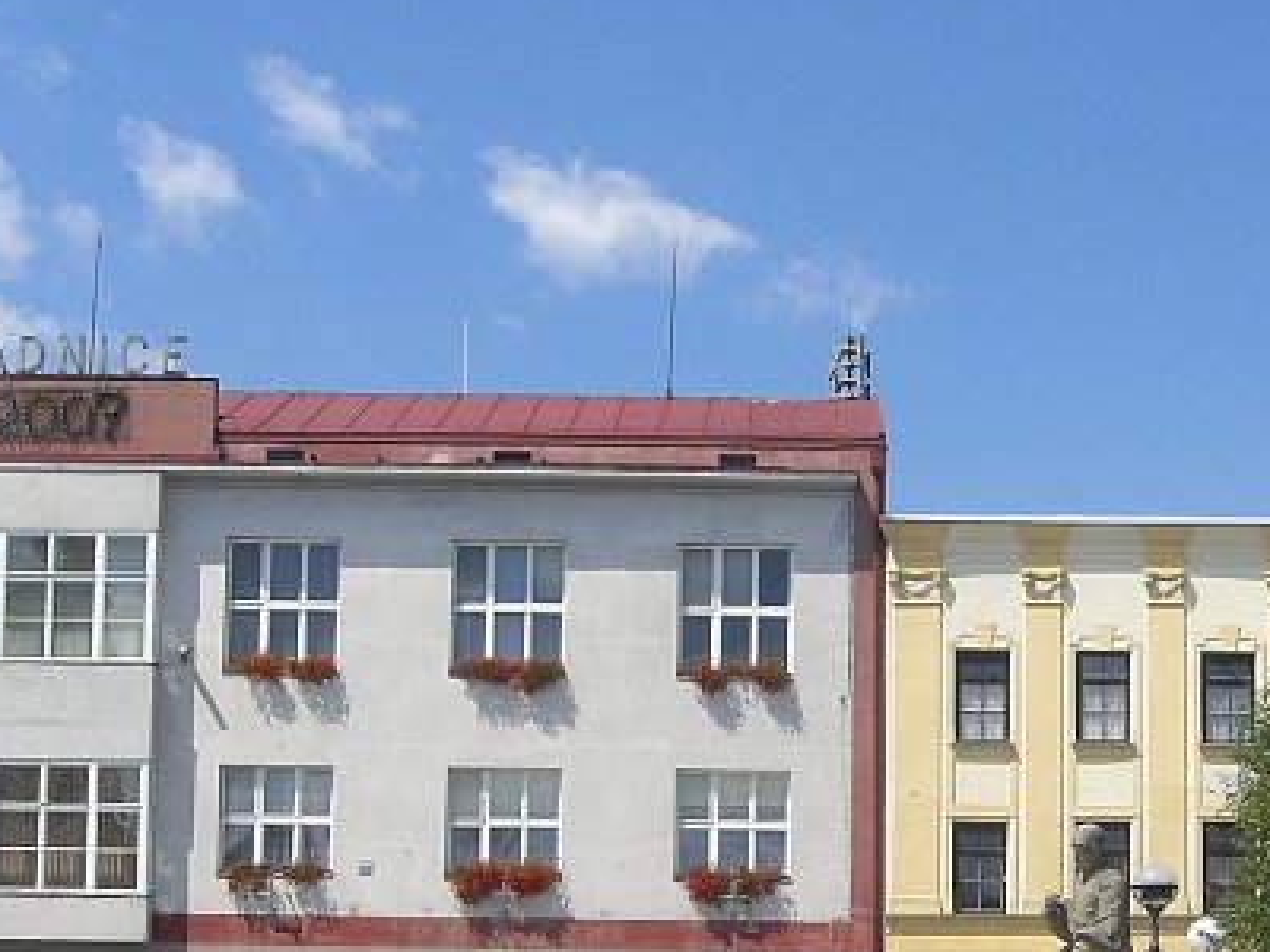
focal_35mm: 76
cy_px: 869
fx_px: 2788
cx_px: 930
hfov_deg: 25.4
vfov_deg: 19.0
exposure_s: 1/800
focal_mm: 6.3
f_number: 4.4
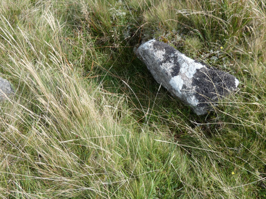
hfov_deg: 52.6
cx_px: 133
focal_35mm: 35
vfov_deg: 40.7
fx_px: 269
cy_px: 100
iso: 80
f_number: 3.4
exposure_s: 1/400
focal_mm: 6.2
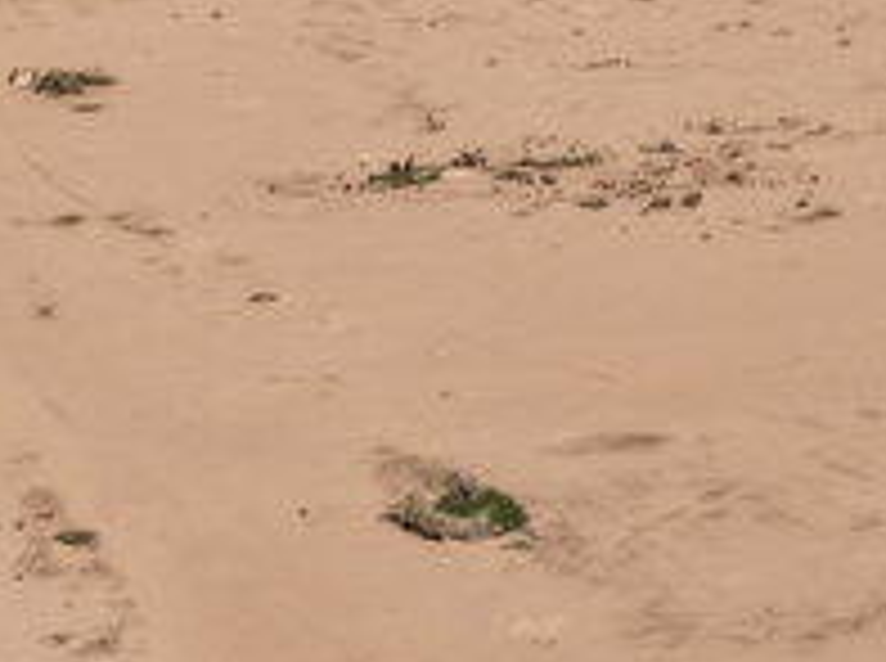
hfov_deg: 15.1
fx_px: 3194
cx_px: 1138
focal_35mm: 125
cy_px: 1256
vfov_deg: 10.9
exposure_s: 1/5000
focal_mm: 8.67
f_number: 1.8
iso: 100
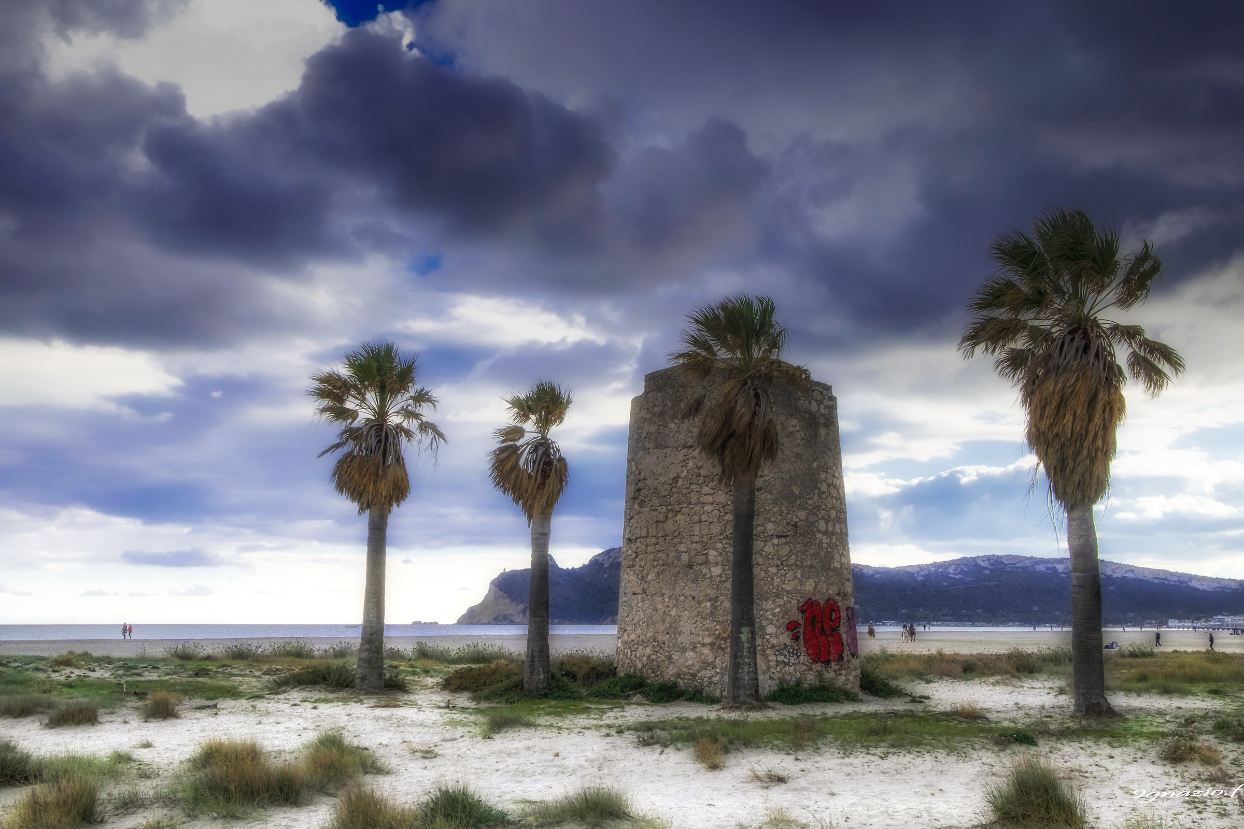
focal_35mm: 36
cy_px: 414
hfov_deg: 53.1
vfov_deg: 36.9
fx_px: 1244
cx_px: 622
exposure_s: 1/80
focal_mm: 24.3
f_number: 13
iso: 200
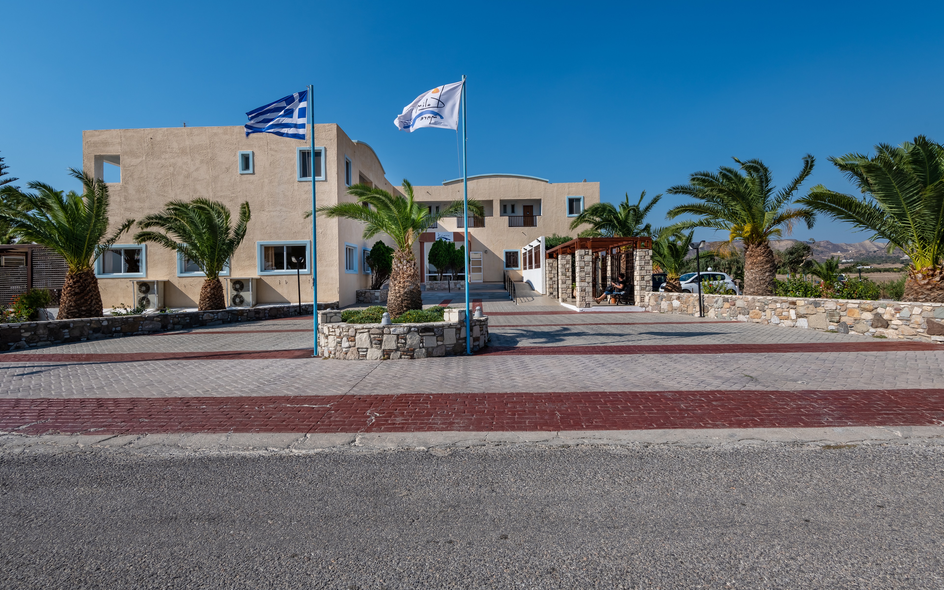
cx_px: 463
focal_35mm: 19
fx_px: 489
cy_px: 276
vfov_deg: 62.2
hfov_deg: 88.0
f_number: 11
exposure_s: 1/200
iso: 80
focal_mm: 18
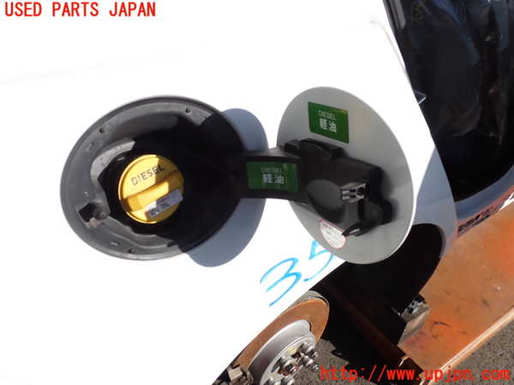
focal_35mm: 30
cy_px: 192
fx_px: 445
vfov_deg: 46.8
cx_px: 257
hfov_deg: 60.0
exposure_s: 1/160
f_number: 9
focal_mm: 5.4
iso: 100
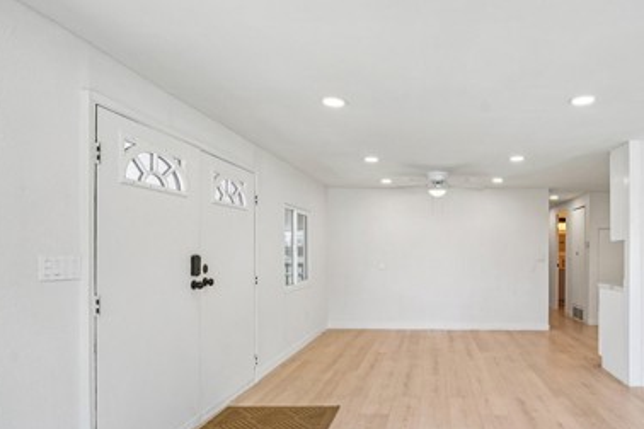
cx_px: 426
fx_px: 394
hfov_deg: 76.3
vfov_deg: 56.9
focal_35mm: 22
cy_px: 252
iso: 200
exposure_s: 1/30
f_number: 8
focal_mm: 13
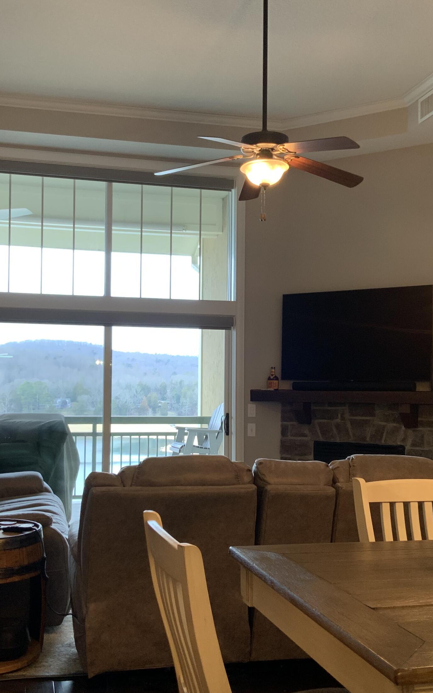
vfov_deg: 47.2
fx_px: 793
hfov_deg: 30.5
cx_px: 215
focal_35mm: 42
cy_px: 354
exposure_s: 1/60
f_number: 1.8
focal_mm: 3
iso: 100
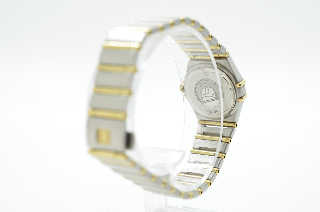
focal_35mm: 60
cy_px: 106
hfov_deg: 33.5
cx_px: 160
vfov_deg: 22.5
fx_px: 532
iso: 250
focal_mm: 40
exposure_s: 1/50
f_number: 8
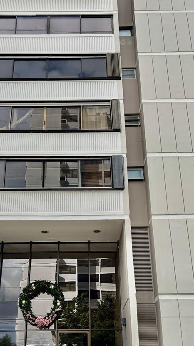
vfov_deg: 48.6
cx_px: 86
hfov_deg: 29.0
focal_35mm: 41
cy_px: 228
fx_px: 375
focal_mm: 5.96
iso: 50
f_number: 1.6
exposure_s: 1/1876
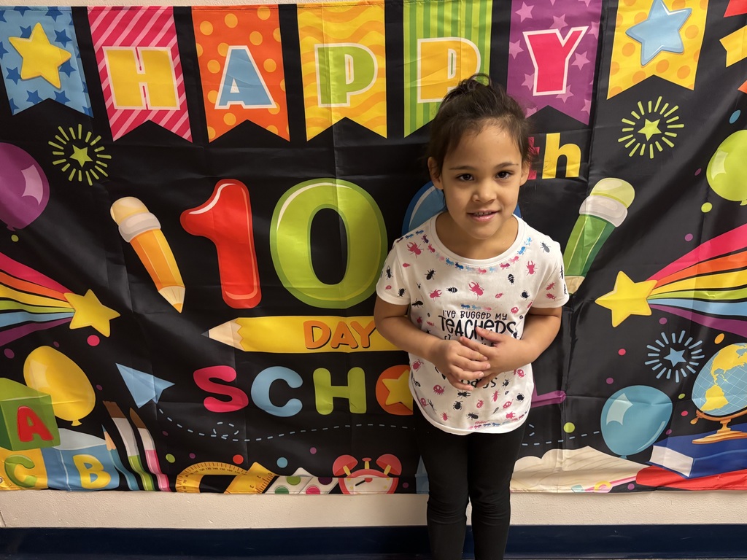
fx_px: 561
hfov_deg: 67.3
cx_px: 374
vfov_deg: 53.1
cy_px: 280
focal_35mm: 26
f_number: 1.6
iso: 400
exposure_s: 1/60
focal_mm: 5.96
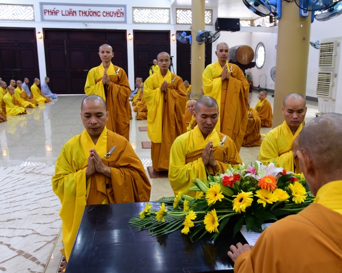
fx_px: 344
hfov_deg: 52.8
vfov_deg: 43.3
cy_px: 137
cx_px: 189
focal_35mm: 34
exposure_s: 1/30
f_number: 5.6
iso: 1600
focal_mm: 30
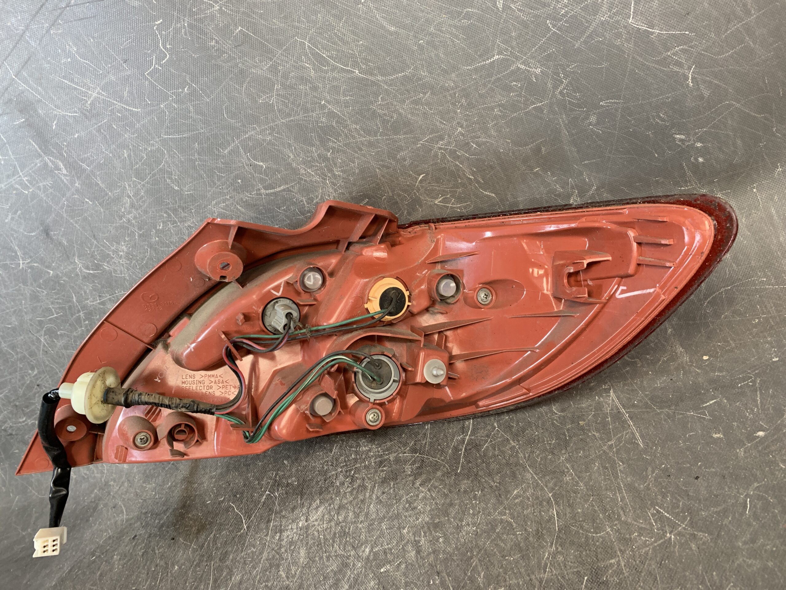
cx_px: 393
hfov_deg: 67.3
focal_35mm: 26
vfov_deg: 53.1
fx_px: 590
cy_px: 295
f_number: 1.8
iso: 125
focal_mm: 4.25
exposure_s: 1/60
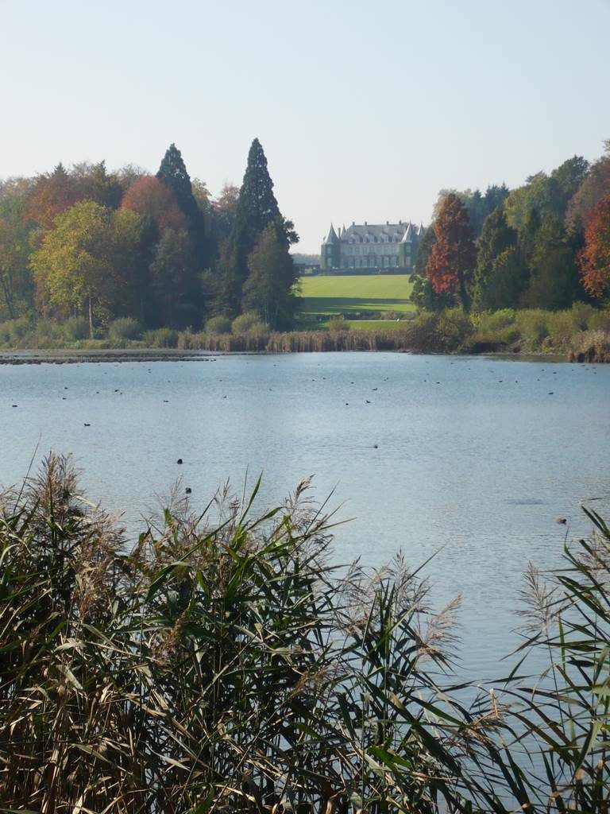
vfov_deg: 18.7
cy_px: 407
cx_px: 305
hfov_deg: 14.1
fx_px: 2467
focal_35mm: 105
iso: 100
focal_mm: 17.4
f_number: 5
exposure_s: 1/500
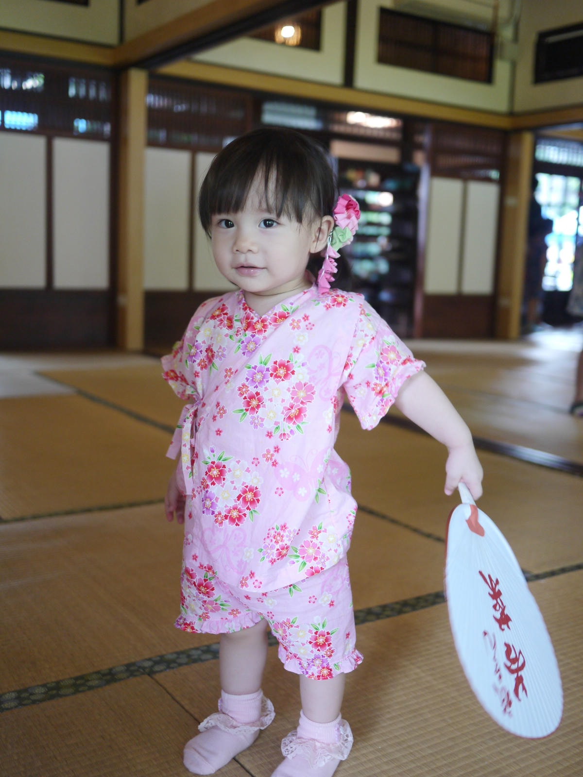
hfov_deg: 36.0
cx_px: 292
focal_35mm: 40
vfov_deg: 46.8
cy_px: 388
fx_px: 898
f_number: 1.7
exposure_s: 1/125
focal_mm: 20
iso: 320
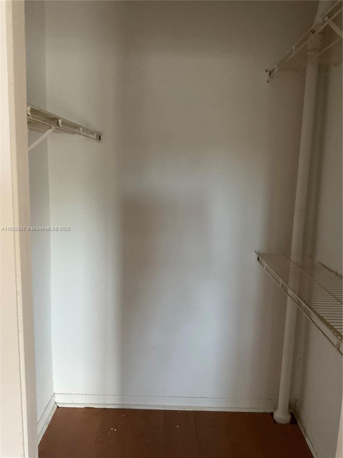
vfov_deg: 61.7
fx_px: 383
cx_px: 172
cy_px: 229
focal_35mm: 29
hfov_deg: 48.2
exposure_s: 1/40
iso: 250
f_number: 1.8
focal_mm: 3
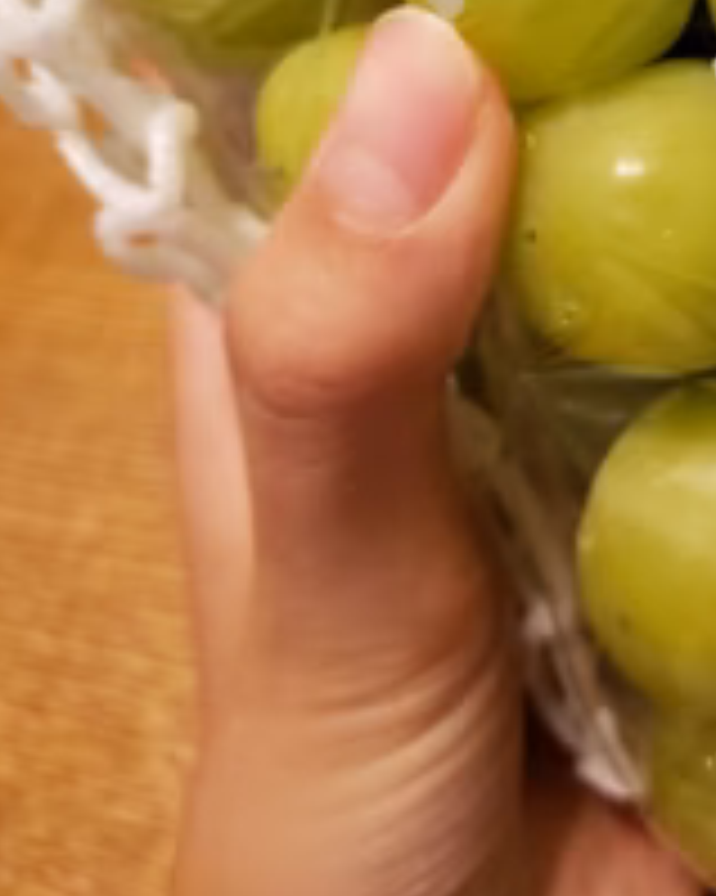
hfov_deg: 28.6
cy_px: 167
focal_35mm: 51
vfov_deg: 35.4
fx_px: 1352
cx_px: 635
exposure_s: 1/24
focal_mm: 4.3
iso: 320
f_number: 1.5
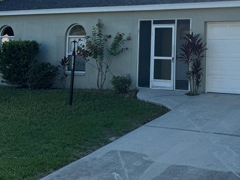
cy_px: 41
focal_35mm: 52
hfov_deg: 35.8
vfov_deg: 27.6
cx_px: 187
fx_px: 361
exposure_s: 1/4049
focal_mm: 6.76
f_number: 1.78
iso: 80
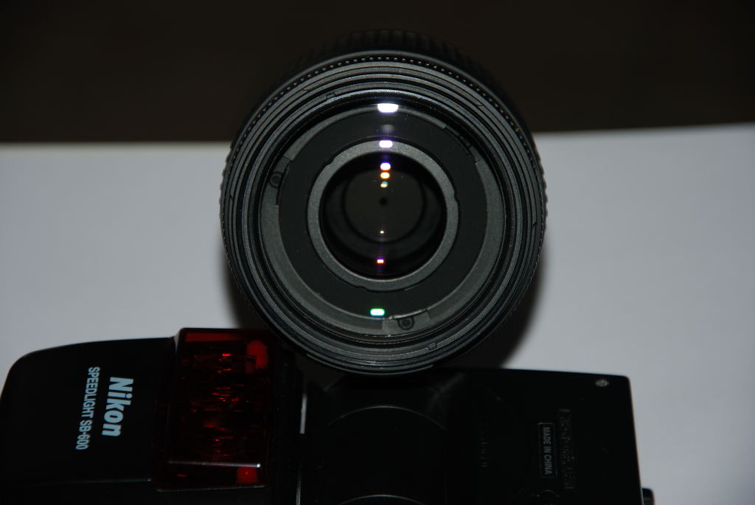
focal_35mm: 158
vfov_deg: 8.7
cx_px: 378
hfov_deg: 13.0
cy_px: 252
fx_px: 3306
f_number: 5.6
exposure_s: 1/60
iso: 100
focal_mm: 105
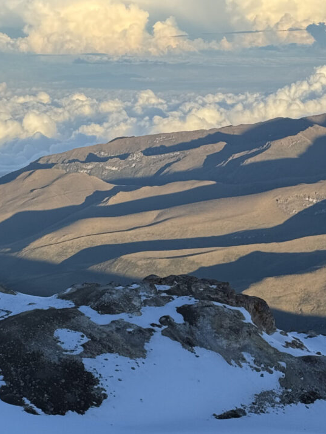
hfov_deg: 14.2
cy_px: 344
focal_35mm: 103
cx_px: 28
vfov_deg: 18.9
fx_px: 1293
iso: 64
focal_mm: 6.76
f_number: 1.78
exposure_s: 1/2110
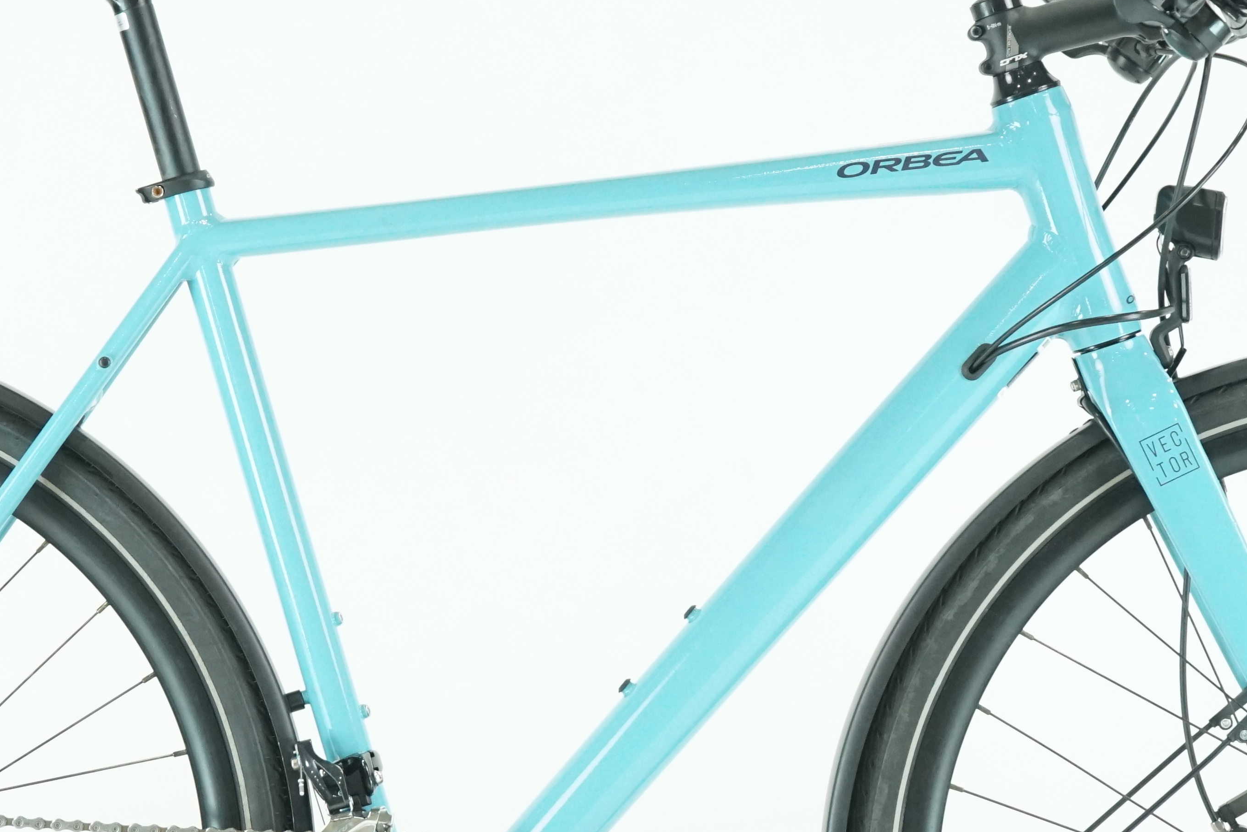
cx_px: 563
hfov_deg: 15.4
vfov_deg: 10.3
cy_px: 524
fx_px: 4607
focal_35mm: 133
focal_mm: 60
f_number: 5.6
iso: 2500
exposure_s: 1/200
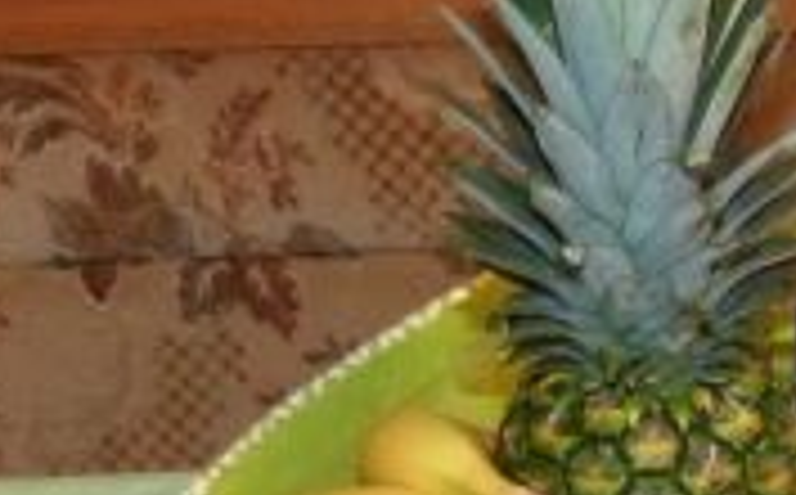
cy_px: 814
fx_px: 2079
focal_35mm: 96
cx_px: 765
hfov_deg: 21.1
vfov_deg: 12.6
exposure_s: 1/60
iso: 800
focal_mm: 4.5
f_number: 2.8
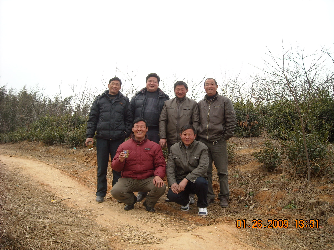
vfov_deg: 40.7
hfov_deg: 52.6
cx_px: 167
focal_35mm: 35
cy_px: 125
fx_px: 338
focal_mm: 5.7
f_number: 2.8
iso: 64
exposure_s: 1/384
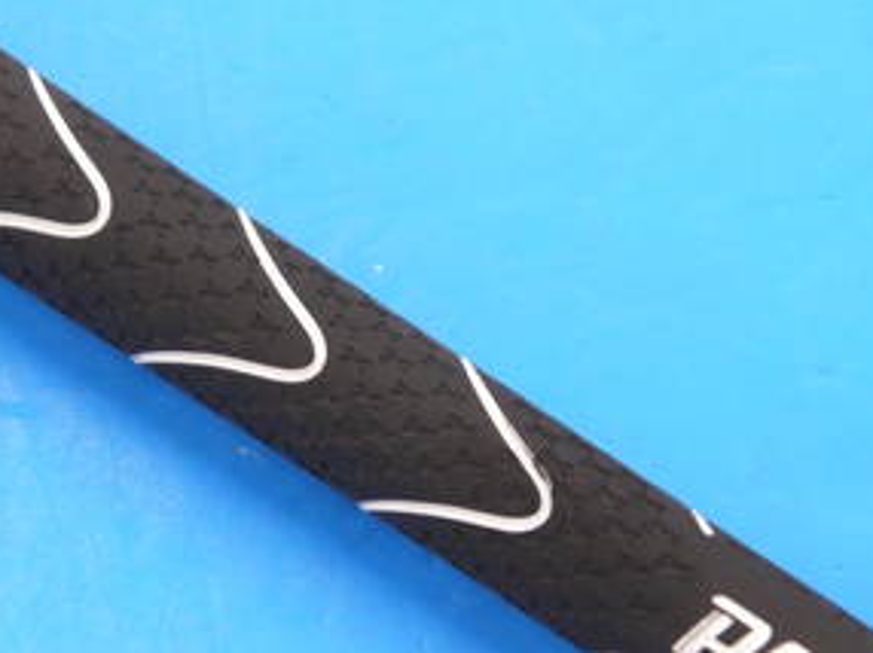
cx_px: 232
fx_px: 4737
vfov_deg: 7.9
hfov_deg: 10.5
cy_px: 363
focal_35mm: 188
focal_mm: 42
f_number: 5.6
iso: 640
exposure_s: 1/80
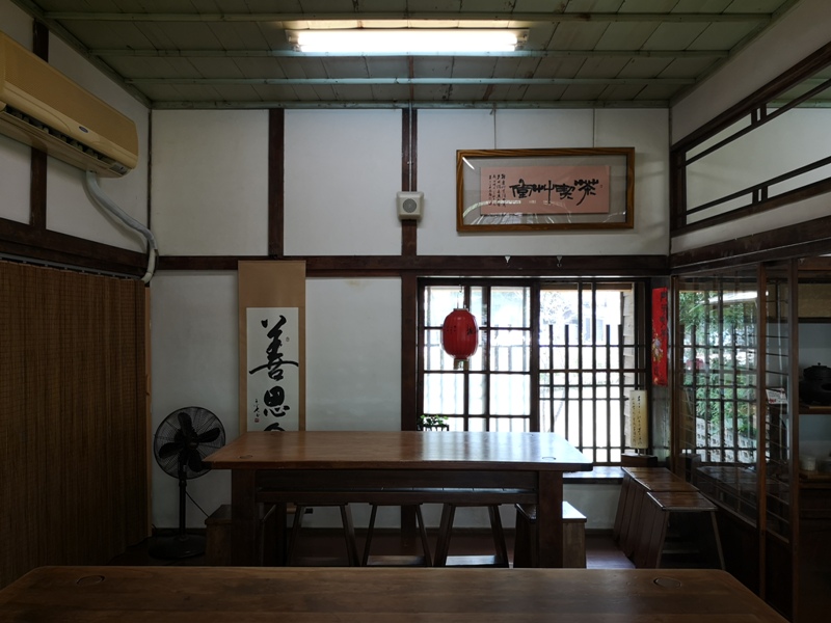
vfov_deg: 51.4
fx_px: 648
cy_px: 312
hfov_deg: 65.3
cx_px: 416
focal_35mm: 27
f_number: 1.8
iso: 100
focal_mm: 3.95
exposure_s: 1/90
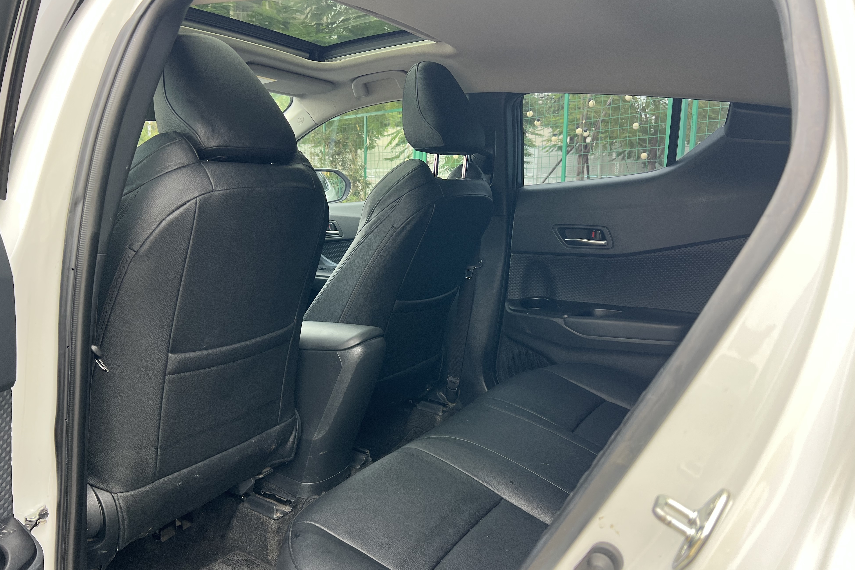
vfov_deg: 46.3
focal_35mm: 28
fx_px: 665
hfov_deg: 65.5
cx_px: 418
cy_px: 314
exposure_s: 1/121
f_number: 1.5
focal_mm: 5.7
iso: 64
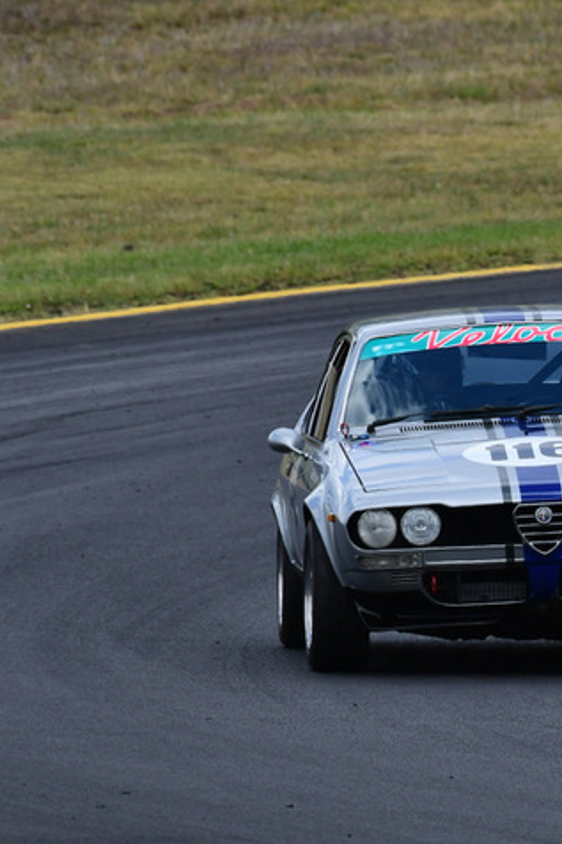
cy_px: 422
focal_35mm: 1261
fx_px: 29548
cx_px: 633
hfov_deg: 1.1
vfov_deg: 1.6
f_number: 11
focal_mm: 500
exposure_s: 1/640
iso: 500
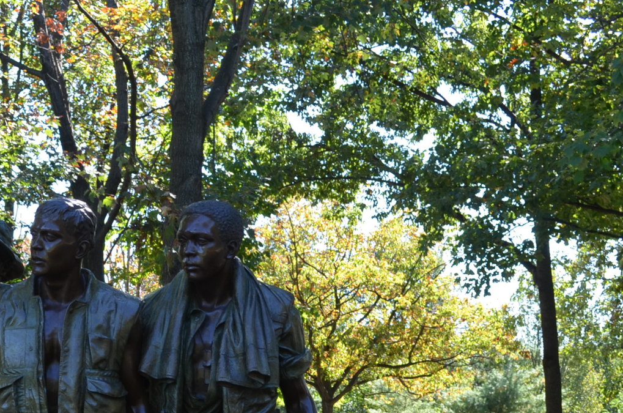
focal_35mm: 81
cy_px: 461
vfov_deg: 16.3
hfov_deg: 24.8
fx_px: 1399
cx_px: 148
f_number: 5.6
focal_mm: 22
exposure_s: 1/125
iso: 250
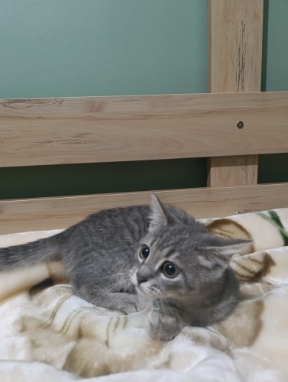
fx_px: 254
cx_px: 144
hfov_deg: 59.0
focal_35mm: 23
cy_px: 191
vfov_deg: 73.8
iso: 2000
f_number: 1.6
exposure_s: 1/25
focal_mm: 6.14
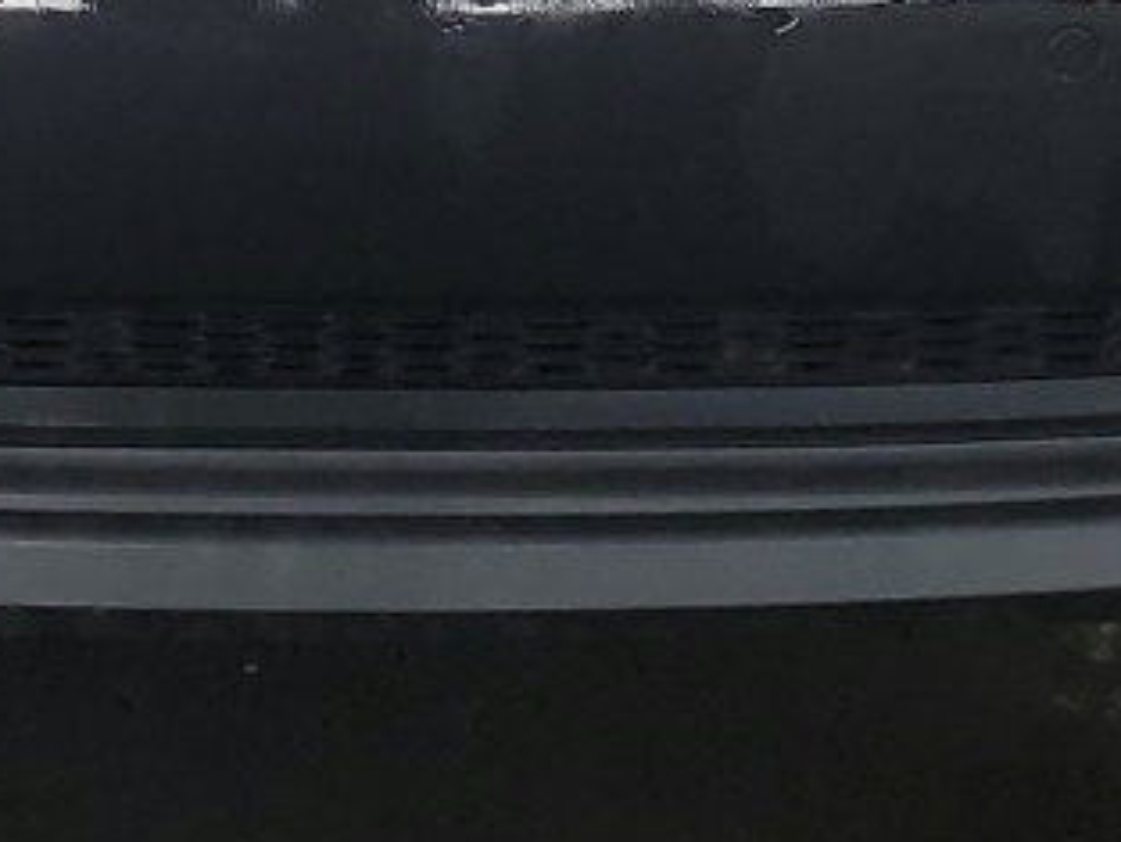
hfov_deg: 14.7
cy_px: -949
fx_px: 4309
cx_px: 236
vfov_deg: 10.1
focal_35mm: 133
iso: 73
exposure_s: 1/60.2
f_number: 1.5
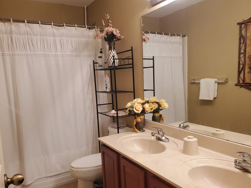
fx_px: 203
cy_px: 101
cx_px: 133
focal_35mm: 28
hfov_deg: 63.4
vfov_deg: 49.7
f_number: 2.4
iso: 250
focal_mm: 4.3
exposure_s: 1/40
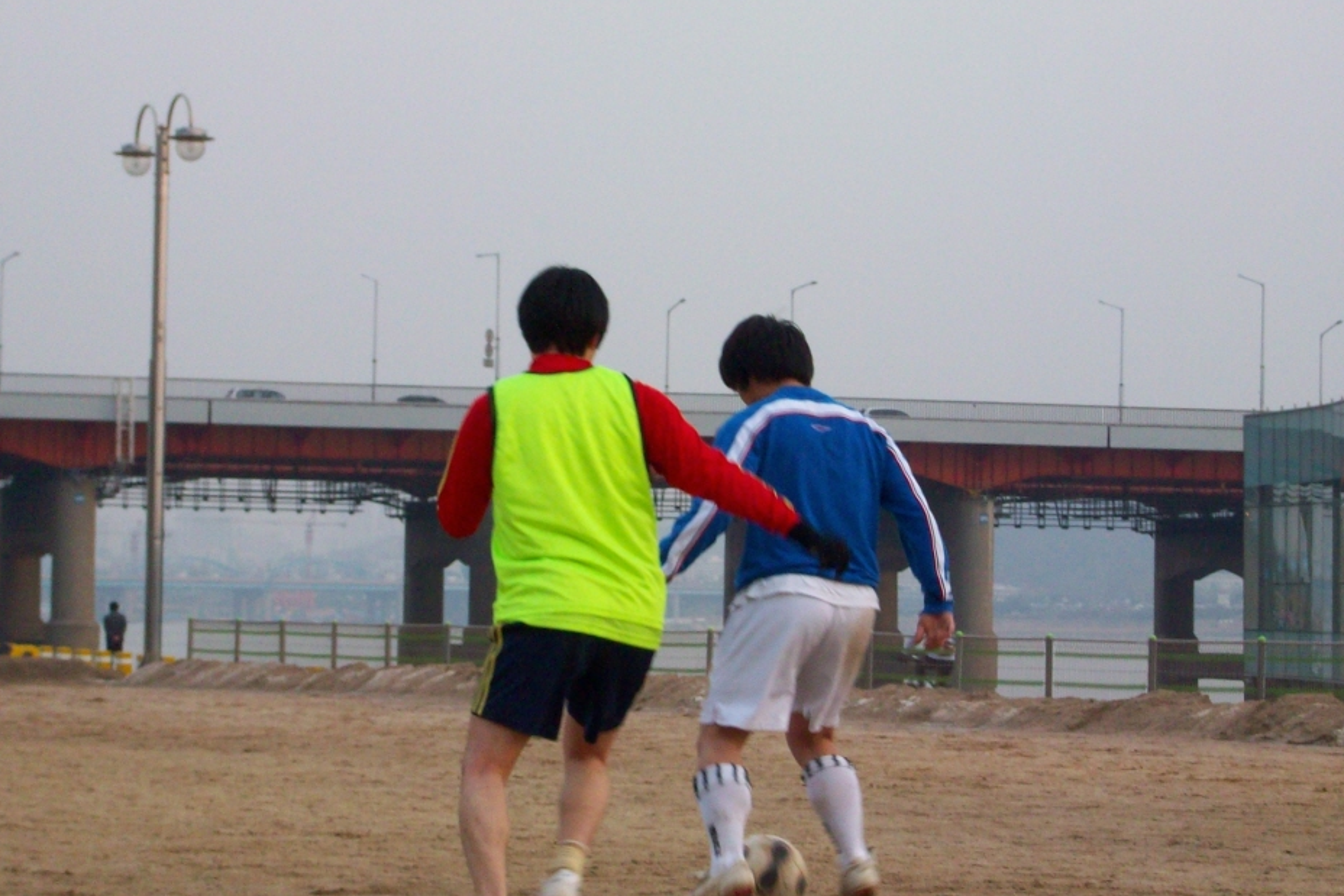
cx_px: 800
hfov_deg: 15.5
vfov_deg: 10.4
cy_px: 518
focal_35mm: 132
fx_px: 4928
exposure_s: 1/110
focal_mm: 17.1
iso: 160
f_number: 5.1
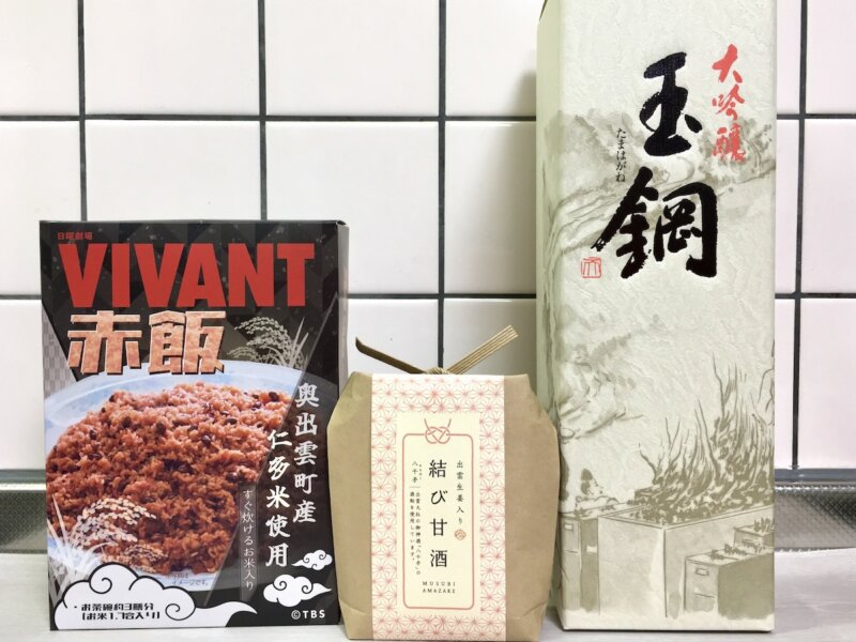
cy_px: 321
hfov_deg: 61.7
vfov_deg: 48.2
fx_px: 717
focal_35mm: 29
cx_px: 428
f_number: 2.2
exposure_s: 1/30
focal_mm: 4.15
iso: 50
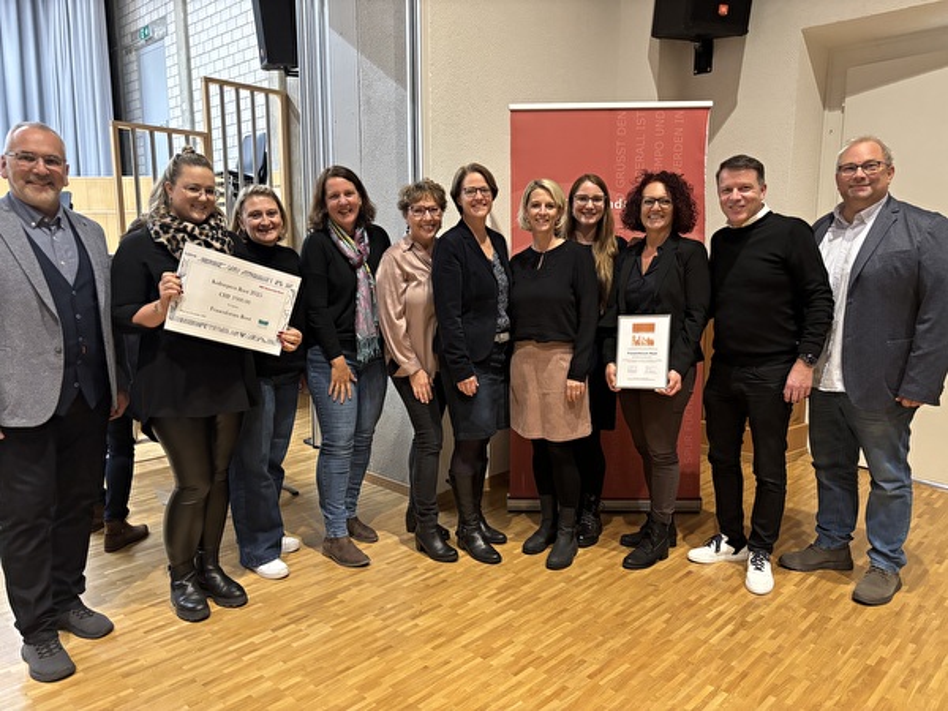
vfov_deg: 53.1
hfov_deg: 67.3
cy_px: 356
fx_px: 712
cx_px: 474
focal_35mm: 26
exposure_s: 1/33
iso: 500
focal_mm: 5.96
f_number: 1.6
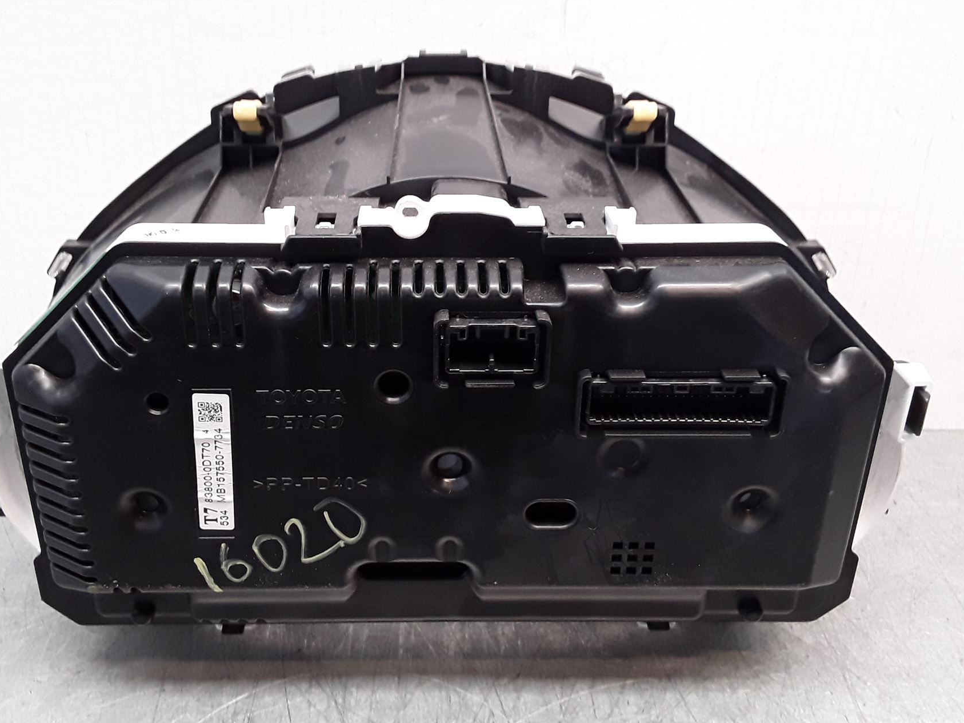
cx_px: 431
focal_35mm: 34
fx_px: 947
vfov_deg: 41.7
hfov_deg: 53.9
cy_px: 311
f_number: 1.9
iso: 100
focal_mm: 2.91
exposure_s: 1/100
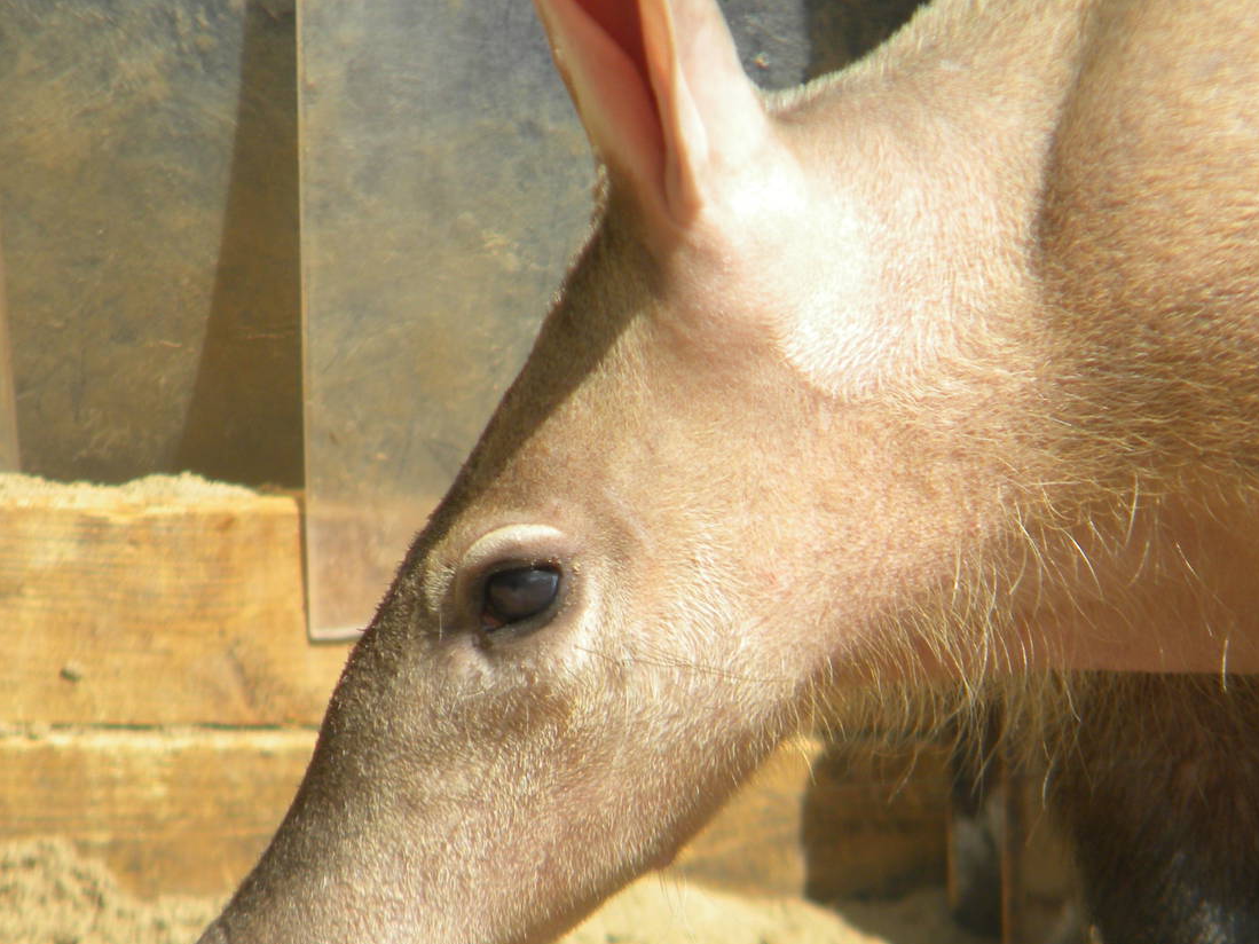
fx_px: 21929
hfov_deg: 3.3
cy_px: 659
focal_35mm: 603
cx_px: 750
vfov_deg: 2.5
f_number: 5.4
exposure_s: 1/248
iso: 85
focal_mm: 75
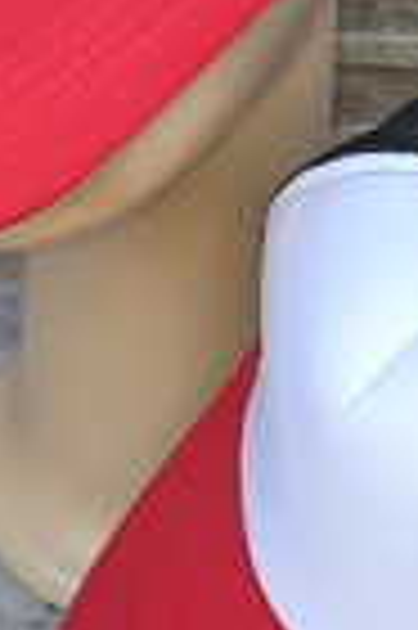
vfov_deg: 22.3
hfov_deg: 15.0
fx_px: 1589
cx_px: 234
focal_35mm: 91
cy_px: 182
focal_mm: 6.3
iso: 100
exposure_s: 1/50
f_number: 1.7
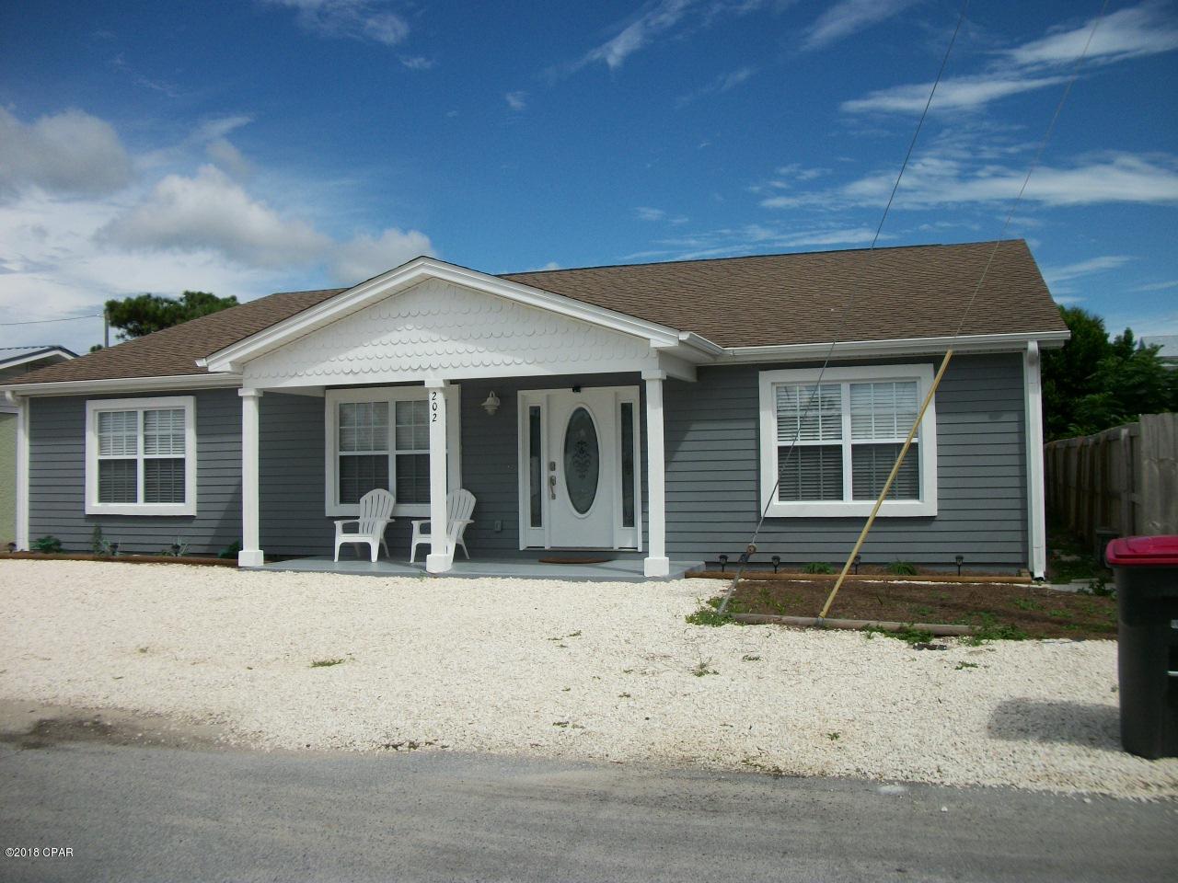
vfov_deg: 44.2
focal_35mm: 32
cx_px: 589
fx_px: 1089
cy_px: 442
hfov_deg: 56.8
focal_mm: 5.7
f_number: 8.8
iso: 80
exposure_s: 1/400
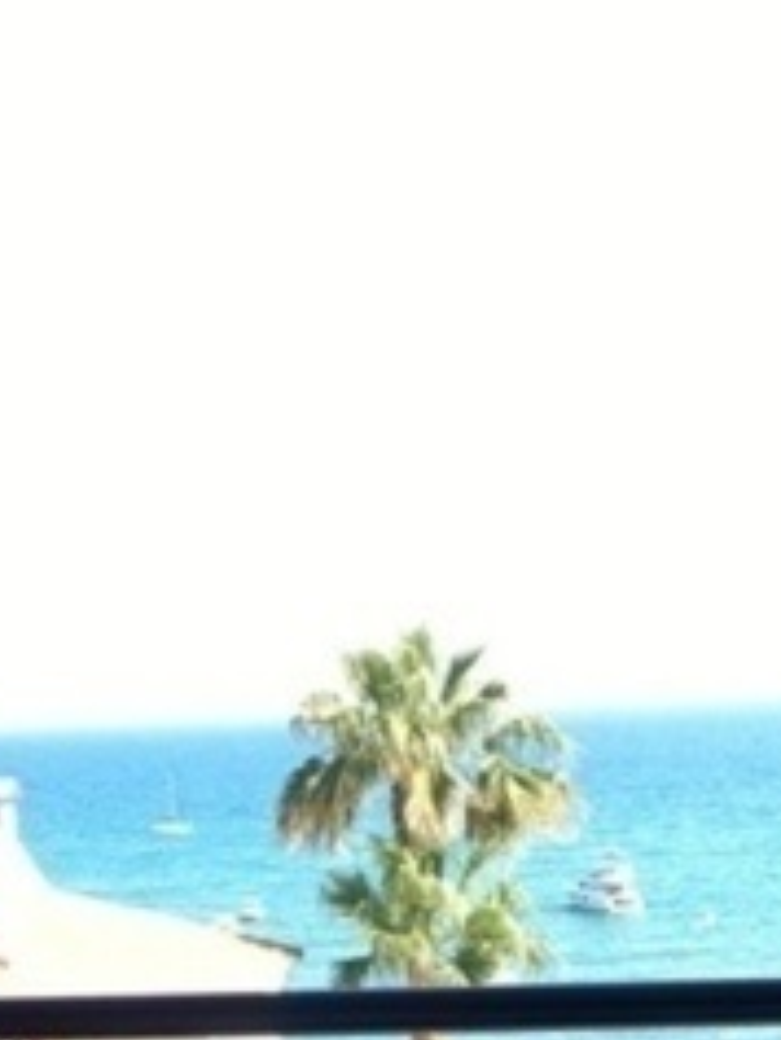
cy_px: 1163
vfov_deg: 19.9
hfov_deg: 15.7
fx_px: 2825
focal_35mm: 94
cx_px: 215
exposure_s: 1/272
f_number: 2.2
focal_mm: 4.15
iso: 25
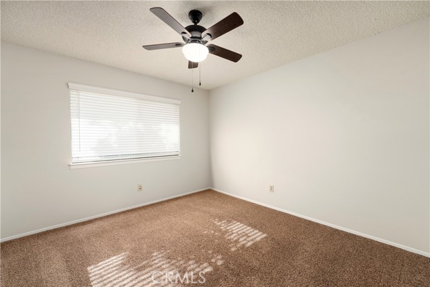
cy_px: 144
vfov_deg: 81.2
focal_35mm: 14
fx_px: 167
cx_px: 215
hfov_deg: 104.2
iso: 320
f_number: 7.1
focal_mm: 14
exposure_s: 1/160
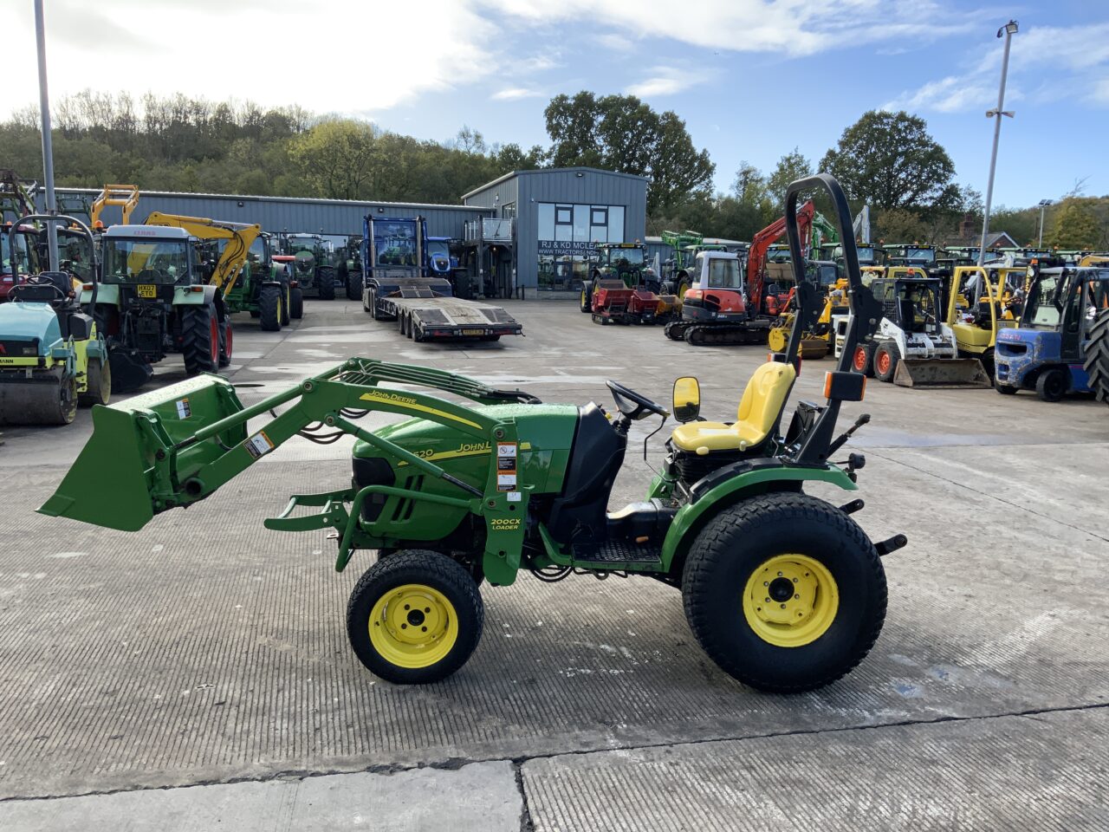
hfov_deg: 61.7
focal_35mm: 29
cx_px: 554
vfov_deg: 48.2
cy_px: 416
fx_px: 929
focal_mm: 3
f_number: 1.8
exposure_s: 1/551
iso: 16
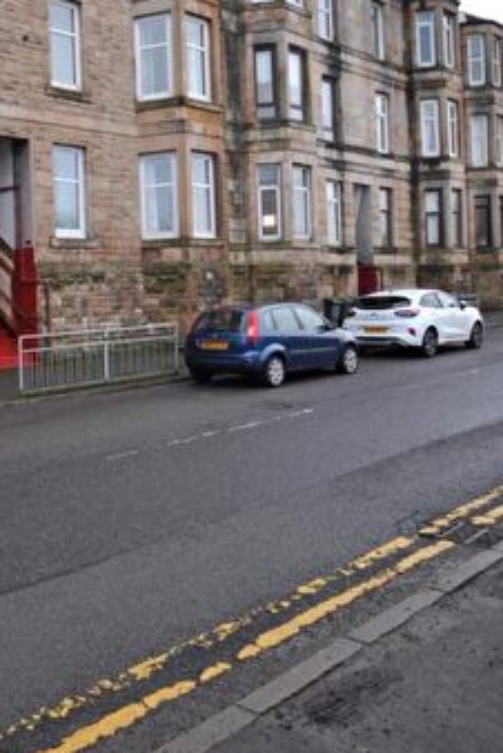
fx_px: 648
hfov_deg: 35.6
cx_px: -62
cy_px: 295
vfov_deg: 59.7
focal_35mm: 31
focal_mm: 10
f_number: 3.5
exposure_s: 1/40
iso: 200
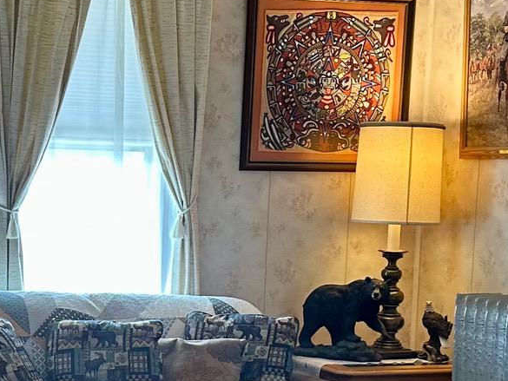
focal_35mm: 84
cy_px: 306
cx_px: 107
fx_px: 1233
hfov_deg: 23.0
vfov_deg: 17.4
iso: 160
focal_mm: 6.86
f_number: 1.78
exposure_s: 1/60
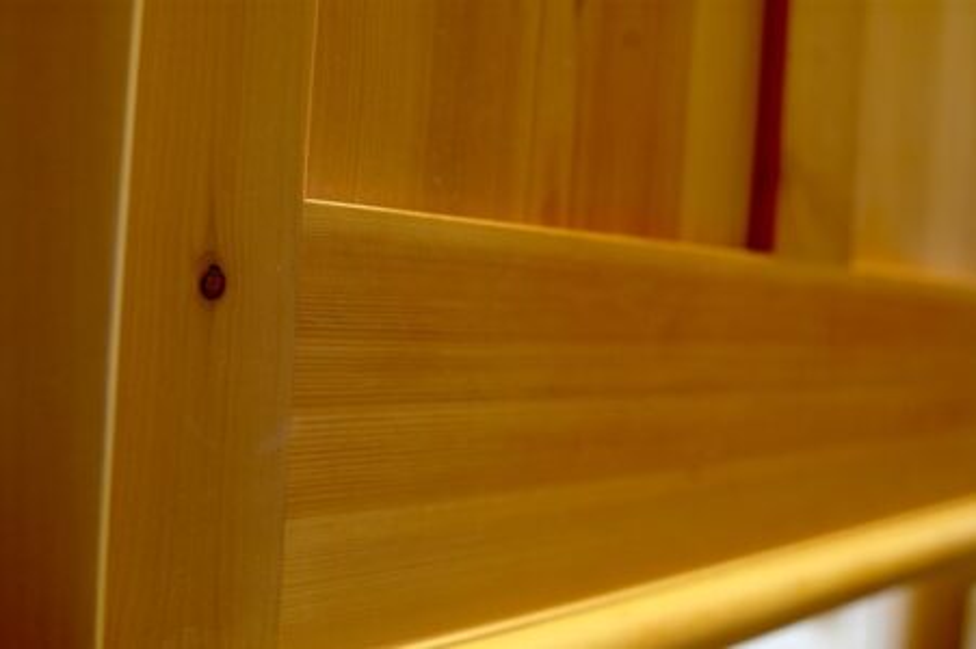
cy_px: 324
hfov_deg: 35.1
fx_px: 1544
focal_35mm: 57
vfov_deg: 23.7
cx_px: 488
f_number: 4.5
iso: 200
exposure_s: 1/4
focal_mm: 38
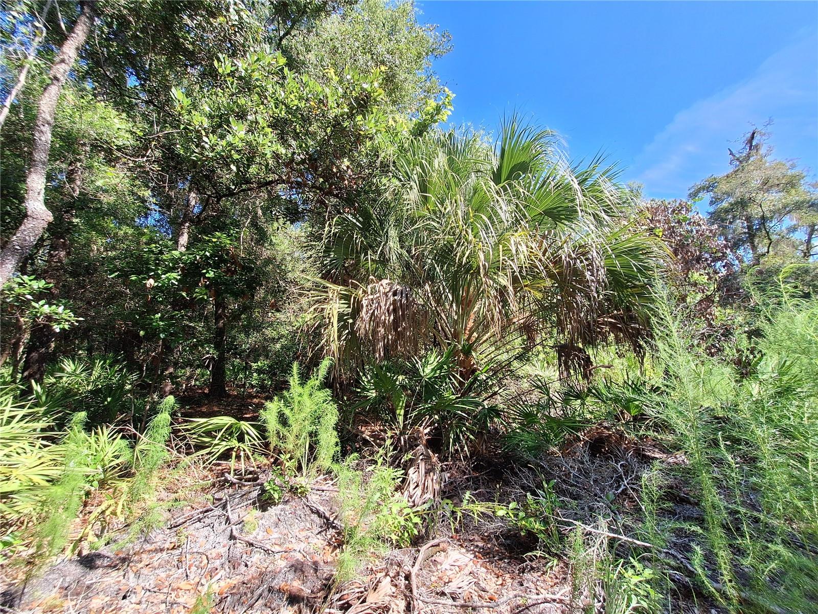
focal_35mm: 13
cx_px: 409
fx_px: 307
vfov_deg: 89.9
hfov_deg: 106.2
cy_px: 307
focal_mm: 1.74
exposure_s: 1/661
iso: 40
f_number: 2.2
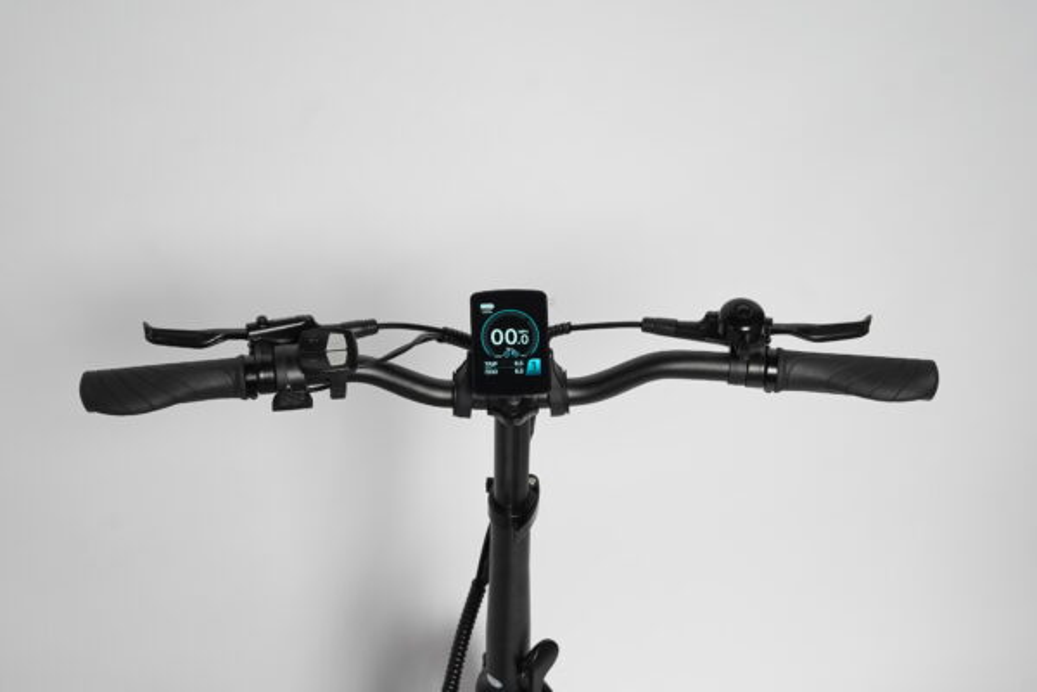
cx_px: 518
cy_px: 346
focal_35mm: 52
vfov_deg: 26.0
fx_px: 1498
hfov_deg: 38.2
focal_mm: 35
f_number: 7.1
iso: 1000
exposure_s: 1/125
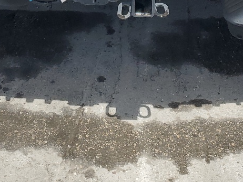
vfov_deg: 14.9
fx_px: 632
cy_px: -112
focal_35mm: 90
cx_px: 127
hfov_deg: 21.8
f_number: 1.5
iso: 50
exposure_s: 1/2500
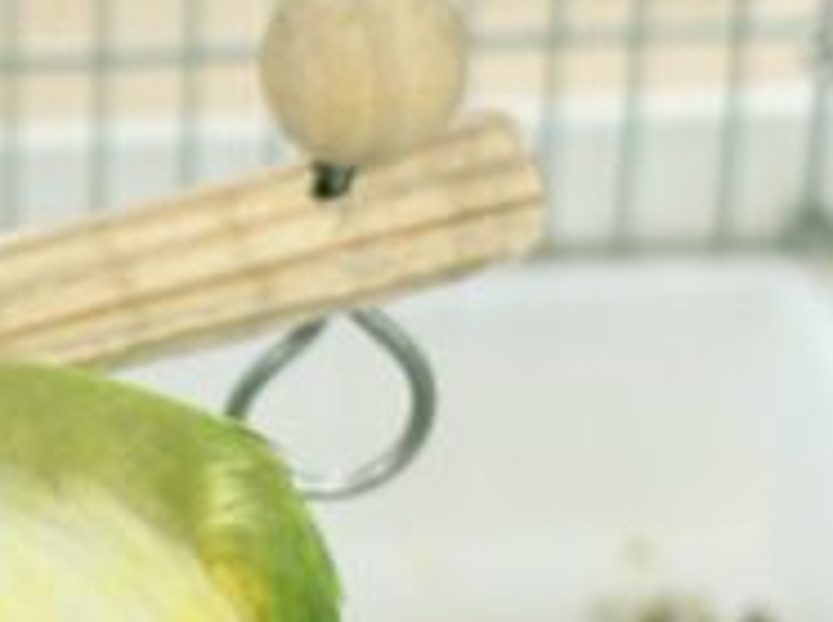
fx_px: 4302
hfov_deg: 10.9
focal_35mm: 179
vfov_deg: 8.3
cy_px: 309
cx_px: -90
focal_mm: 5.96
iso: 80
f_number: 1.6
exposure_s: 1/50
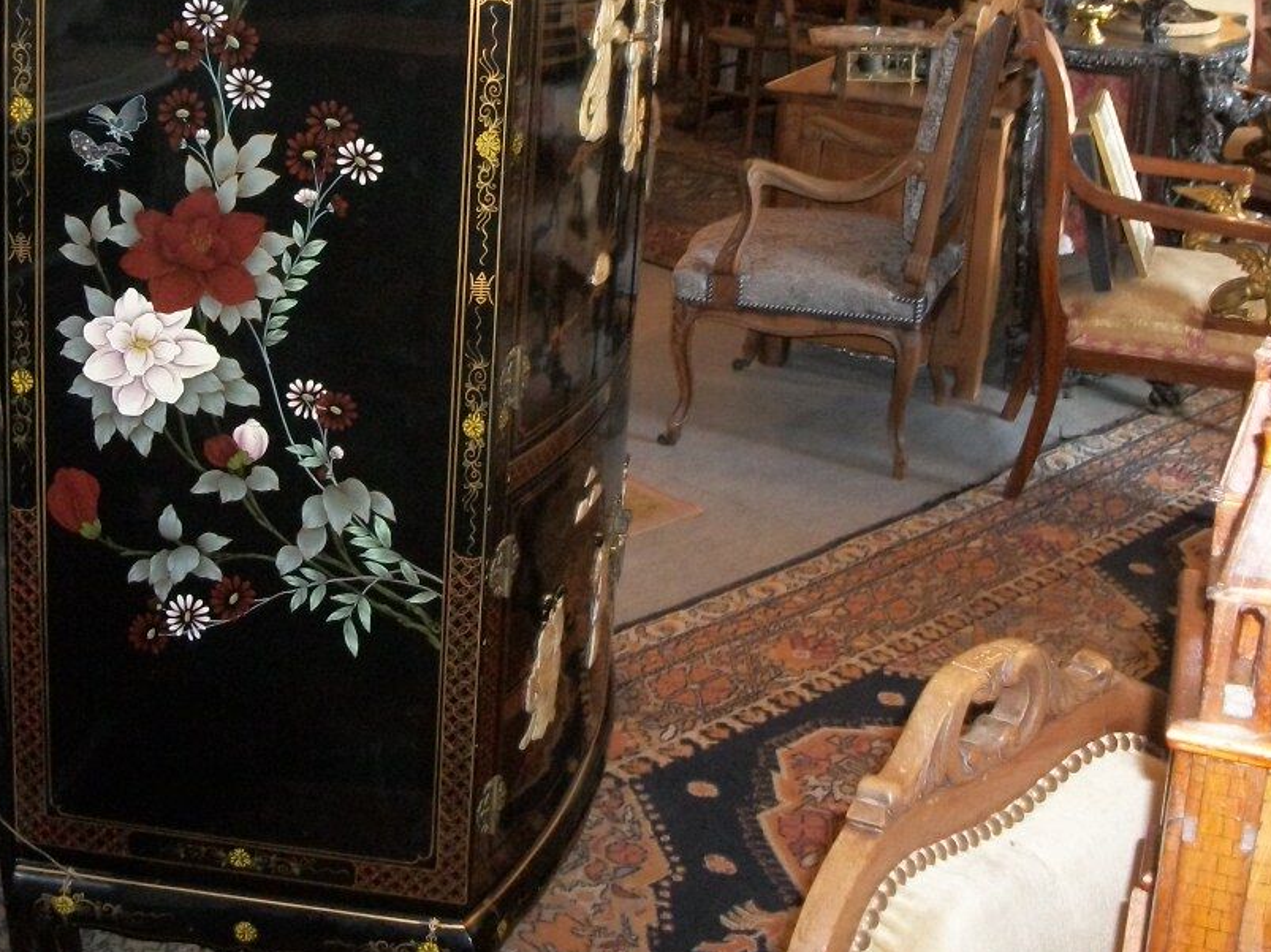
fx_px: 1872
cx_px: 557
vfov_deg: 28.1
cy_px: 239
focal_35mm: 51
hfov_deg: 37.4
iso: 250
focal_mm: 5.7
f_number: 2.9
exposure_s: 1/30
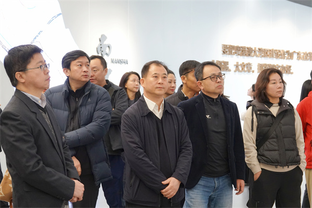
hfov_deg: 26.3
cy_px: 104
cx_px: 156
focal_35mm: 77
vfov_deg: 17.7
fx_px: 667
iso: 800
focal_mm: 28.07
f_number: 3.5
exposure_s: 1/60
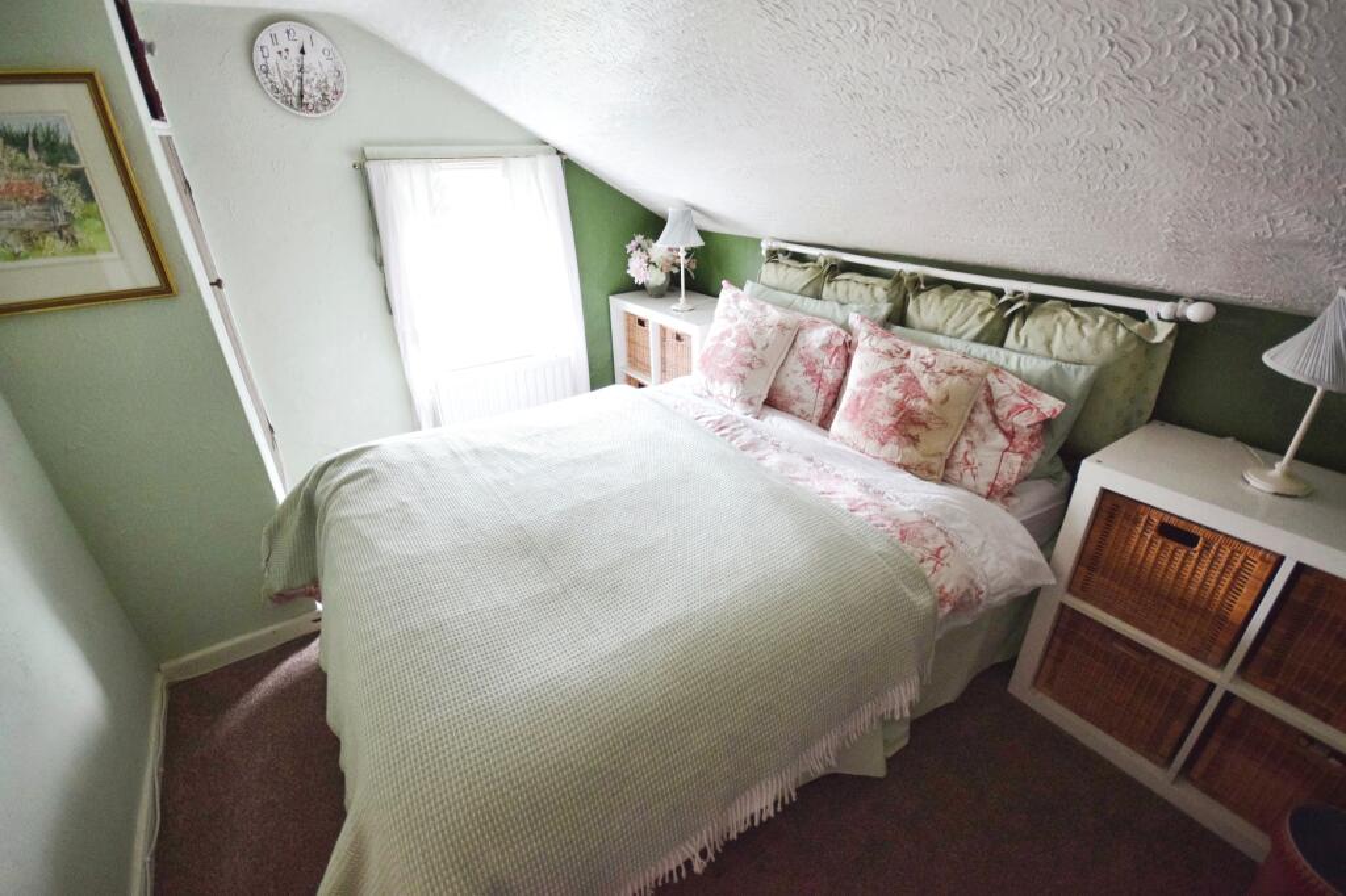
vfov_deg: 77.3
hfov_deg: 100.4
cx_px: 673
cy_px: 448
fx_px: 561
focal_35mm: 15
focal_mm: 10
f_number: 4
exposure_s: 1/60
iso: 2000
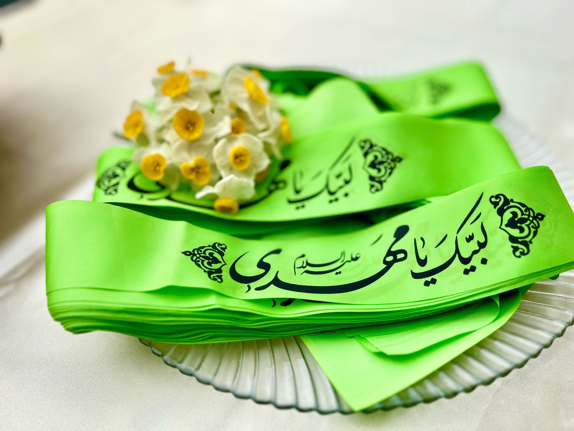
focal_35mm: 26
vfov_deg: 53.1
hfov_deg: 67.3
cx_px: 287
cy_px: 216
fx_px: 431
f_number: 1.5
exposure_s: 1/1511
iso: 50
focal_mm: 5.7
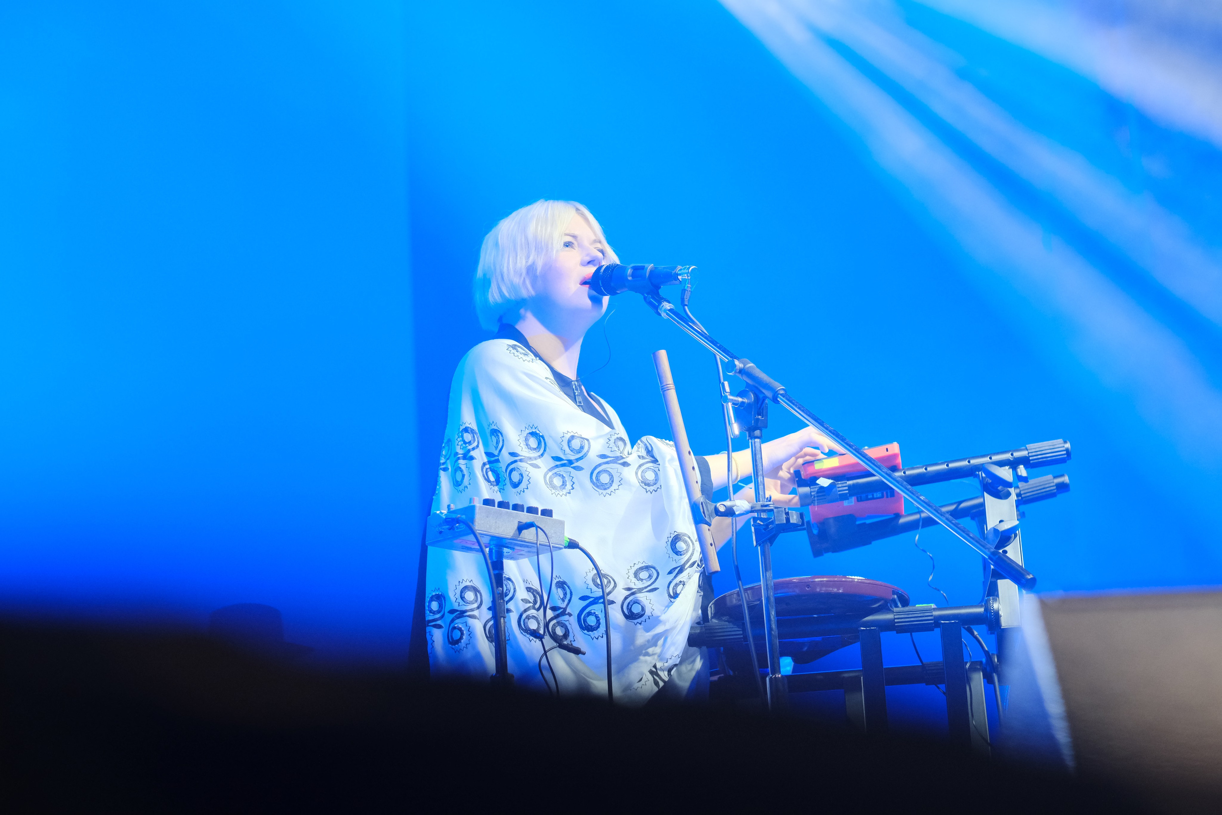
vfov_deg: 16.3
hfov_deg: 24.2
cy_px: 408
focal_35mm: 84
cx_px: 611
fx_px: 2851
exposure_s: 1/100
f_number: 2.5
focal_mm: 56
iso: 1600
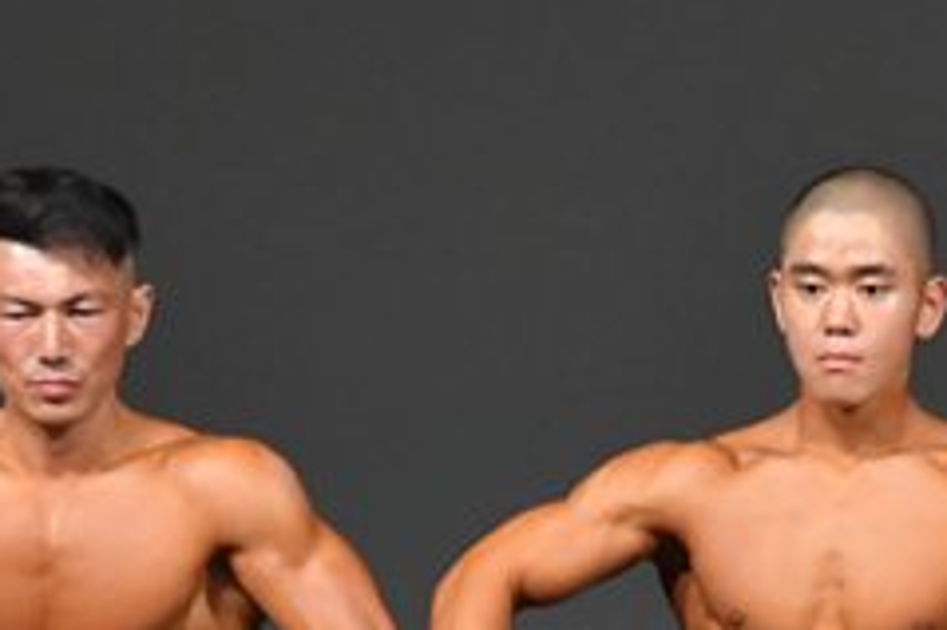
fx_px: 29362
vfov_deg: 1.2
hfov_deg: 1.8
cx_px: 953
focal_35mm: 1117
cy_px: 987
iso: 4000
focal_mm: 230
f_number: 5.6
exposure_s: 1/400
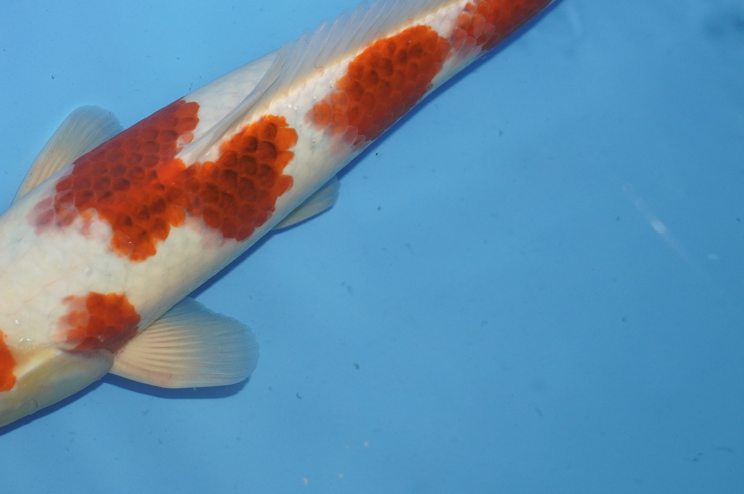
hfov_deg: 25.3
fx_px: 1647
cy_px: 195
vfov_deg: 17.1
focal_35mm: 80
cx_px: 240
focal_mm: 35
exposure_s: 1/160
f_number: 4.5
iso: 800
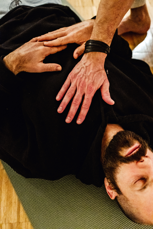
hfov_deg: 37.9
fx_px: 223
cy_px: 114
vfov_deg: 54.4
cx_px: 76
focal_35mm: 35
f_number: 1.4
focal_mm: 23
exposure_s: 1/250
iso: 3200
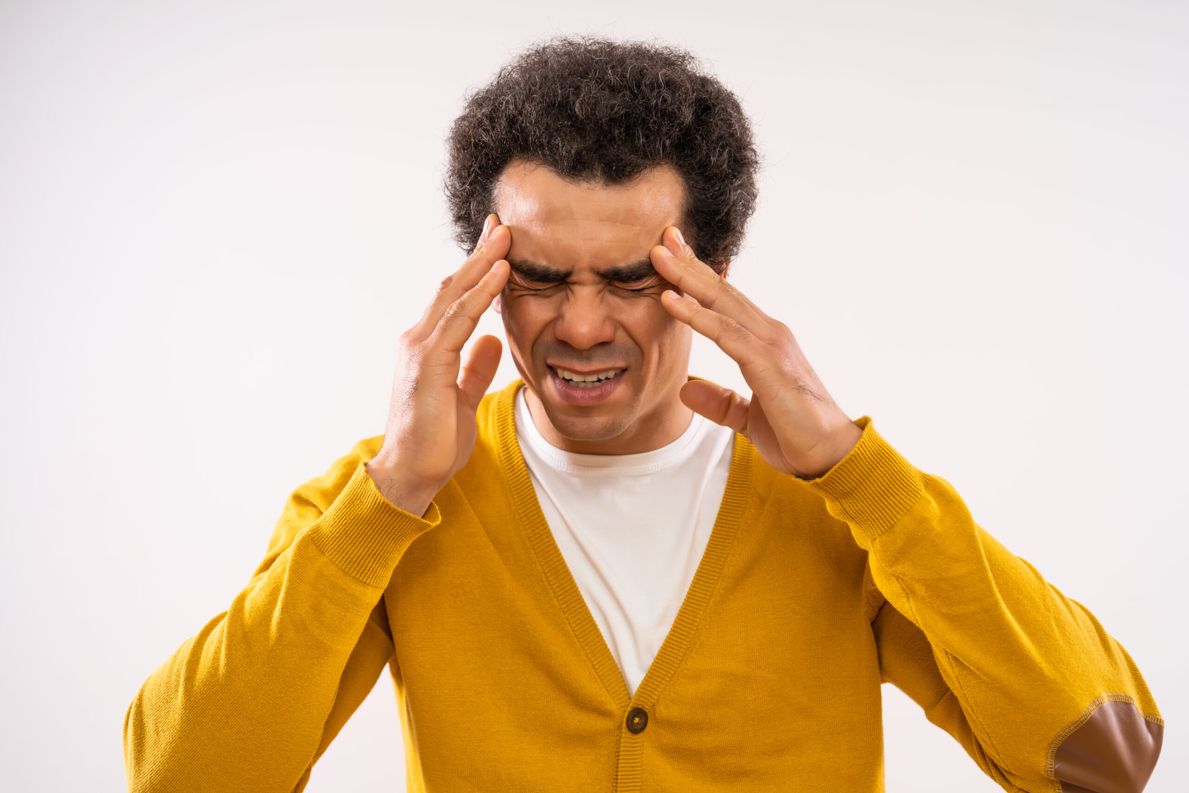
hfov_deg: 39.6
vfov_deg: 27.0
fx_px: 1651
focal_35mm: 50
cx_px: 594
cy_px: 396
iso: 100
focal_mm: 50
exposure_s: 1/160
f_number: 4
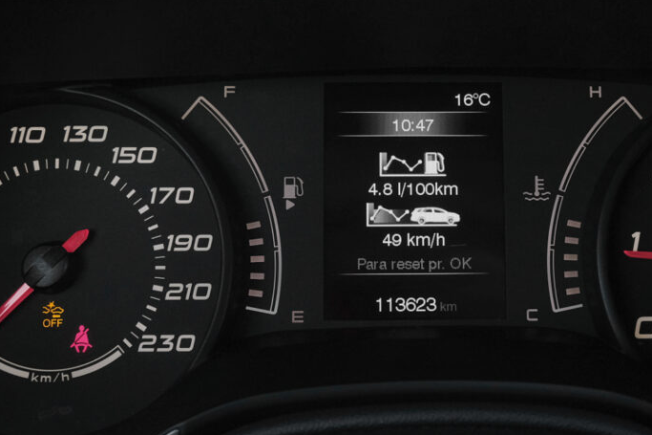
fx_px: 978
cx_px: 403
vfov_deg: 25.0
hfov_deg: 36.7
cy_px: 214
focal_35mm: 54
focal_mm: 24.2
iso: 2000
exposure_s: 1/200
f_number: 9
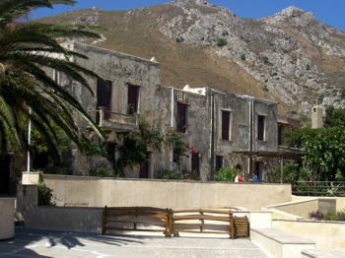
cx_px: 172
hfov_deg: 28.6
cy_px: 129
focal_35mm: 68
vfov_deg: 21.6
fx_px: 677
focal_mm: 14.2
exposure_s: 1/250
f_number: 11.2
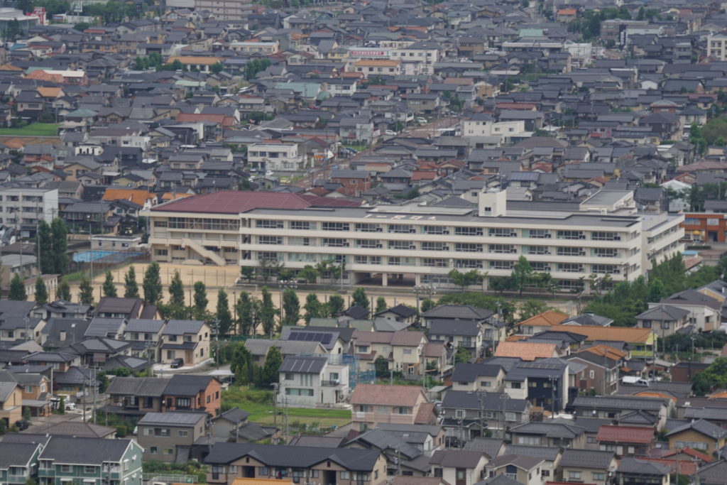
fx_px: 4120
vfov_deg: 6.7
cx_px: 364
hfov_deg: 10.1
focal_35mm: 204
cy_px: 242
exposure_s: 1/500
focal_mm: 136
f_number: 6.3
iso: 100
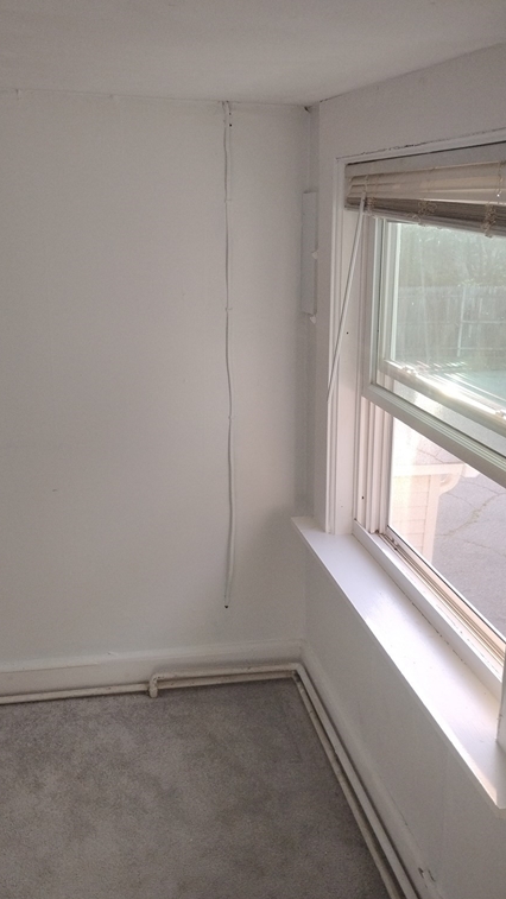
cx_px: 178
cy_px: 449
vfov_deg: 62.6
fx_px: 739
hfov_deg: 37.5
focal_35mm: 31
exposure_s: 1/120
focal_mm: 4.26
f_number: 1.8
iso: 334
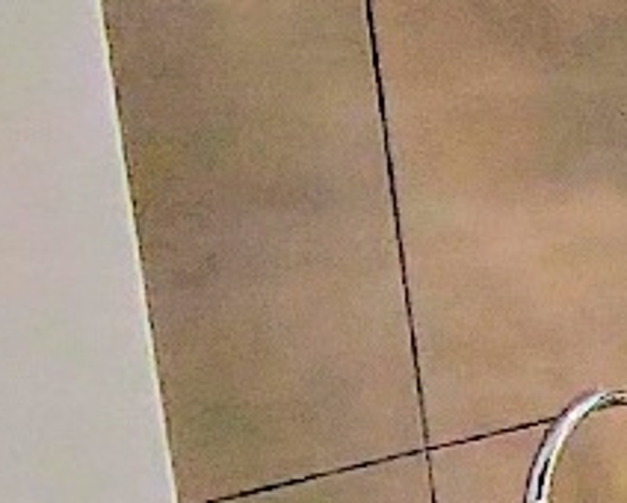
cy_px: 189
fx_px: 1486
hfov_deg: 15.8
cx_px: 1402
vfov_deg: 19.2
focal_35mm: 80
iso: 357
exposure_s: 1/33.3
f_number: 2.2
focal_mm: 1.43
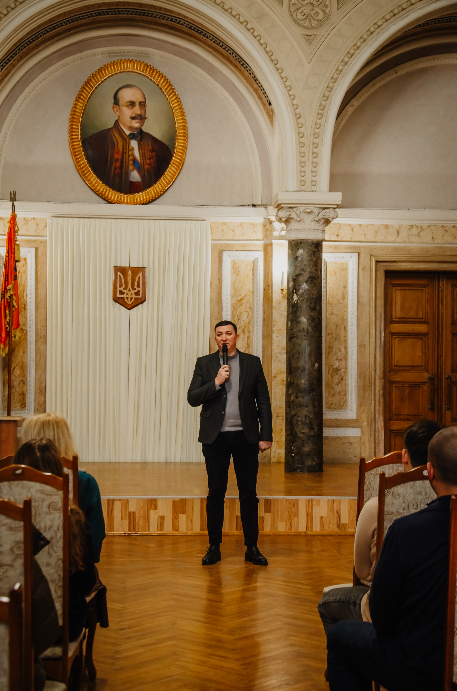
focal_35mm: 63
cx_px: 228
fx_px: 1205
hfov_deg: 21.5
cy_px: 346
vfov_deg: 32.0
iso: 900
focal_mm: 42
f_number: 4.8
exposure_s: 1/30
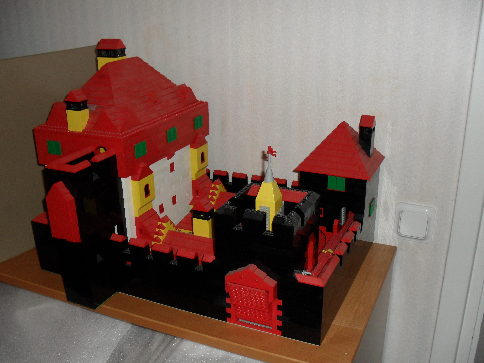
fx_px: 503
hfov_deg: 51.3
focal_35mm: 36
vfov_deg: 39.7
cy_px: 183
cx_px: 249
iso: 200
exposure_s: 1/45
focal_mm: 6.3
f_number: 3.2
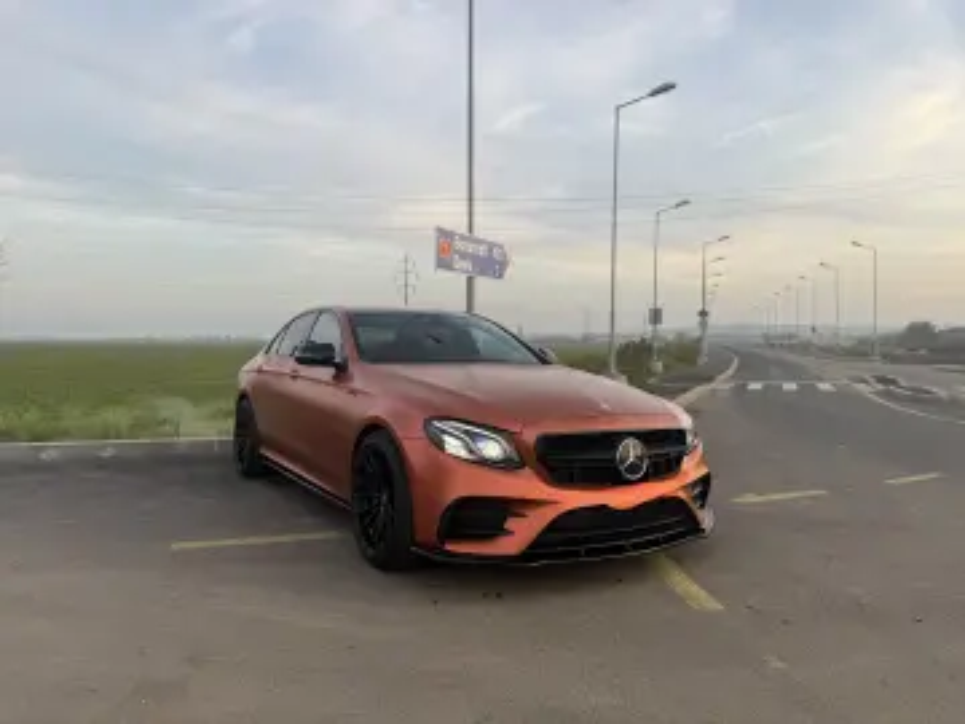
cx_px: 482
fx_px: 669
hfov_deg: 71.6
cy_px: 362
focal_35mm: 24
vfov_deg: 56.8
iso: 80
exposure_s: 1/347
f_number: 1.78
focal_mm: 6.76
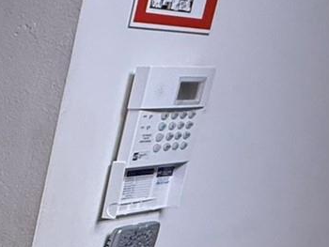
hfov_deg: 16.9
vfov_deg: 22.0
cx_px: -396
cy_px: 257
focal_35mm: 64
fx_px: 609
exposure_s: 1/60
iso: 250
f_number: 2.2
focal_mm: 2.22
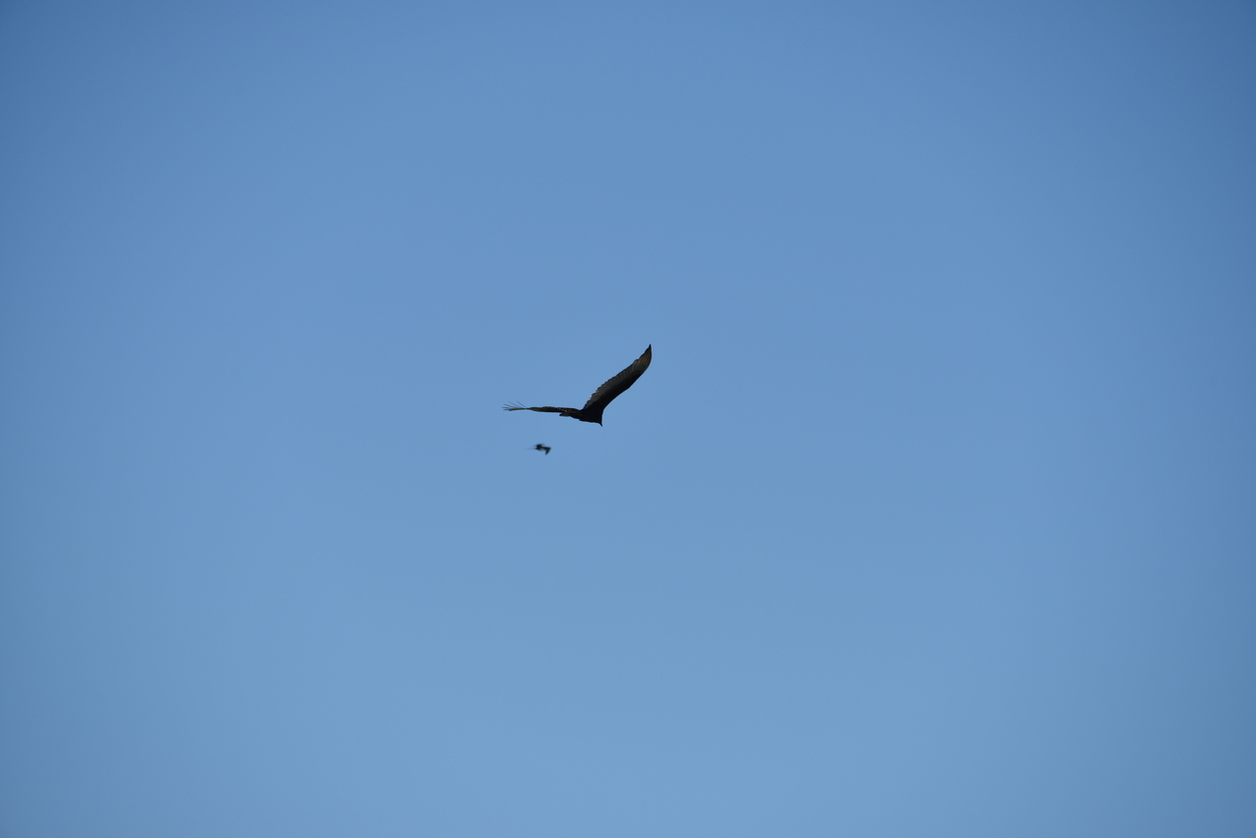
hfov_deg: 6.9
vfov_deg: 4.6
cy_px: 419
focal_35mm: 300
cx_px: 628
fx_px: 10468
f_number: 8
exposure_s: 1/640
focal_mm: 300
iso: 100
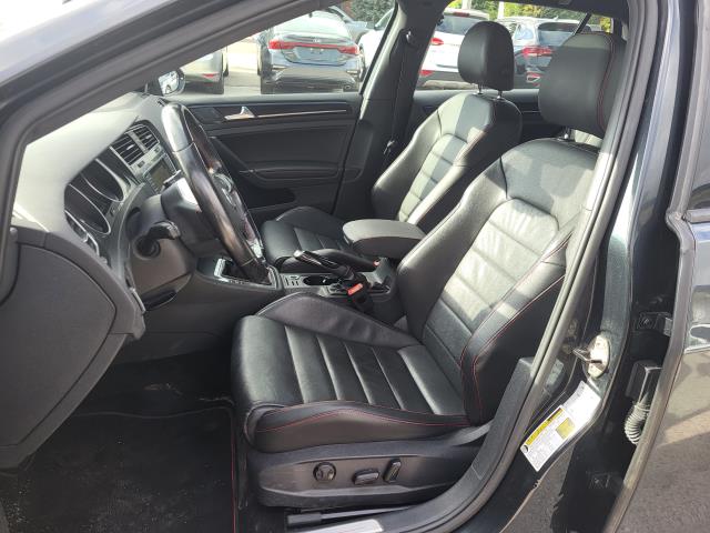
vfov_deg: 53.1
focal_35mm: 26
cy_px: 266
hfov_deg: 67.3
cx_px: 355
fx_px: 533
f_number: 1.8
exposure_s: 1/172
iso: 40
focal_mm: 5.4
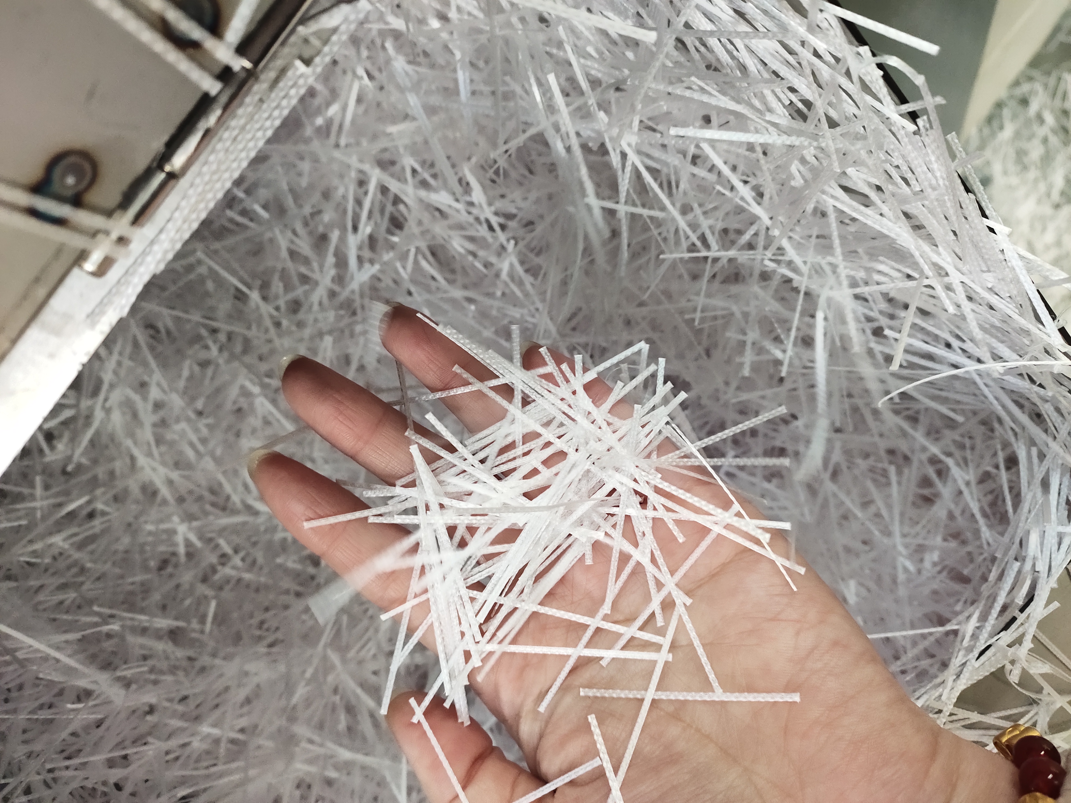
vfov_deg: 58.9
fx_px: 712
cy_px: 402
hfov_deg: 73.9
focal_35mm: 23
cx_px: 536
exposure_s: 1/100
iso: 442
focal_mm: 4.76
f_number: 1.79
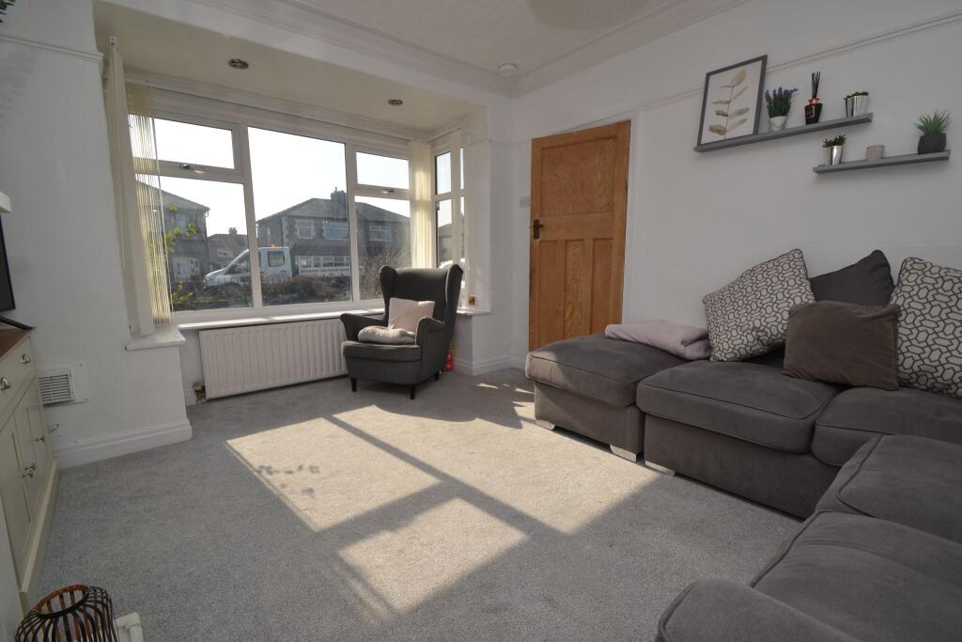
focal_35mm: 15
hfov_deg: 100.4
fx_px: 401
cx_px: 481
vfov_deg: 77.3
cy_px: 321
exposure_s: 1/200
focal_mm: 10
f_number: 8
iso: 100
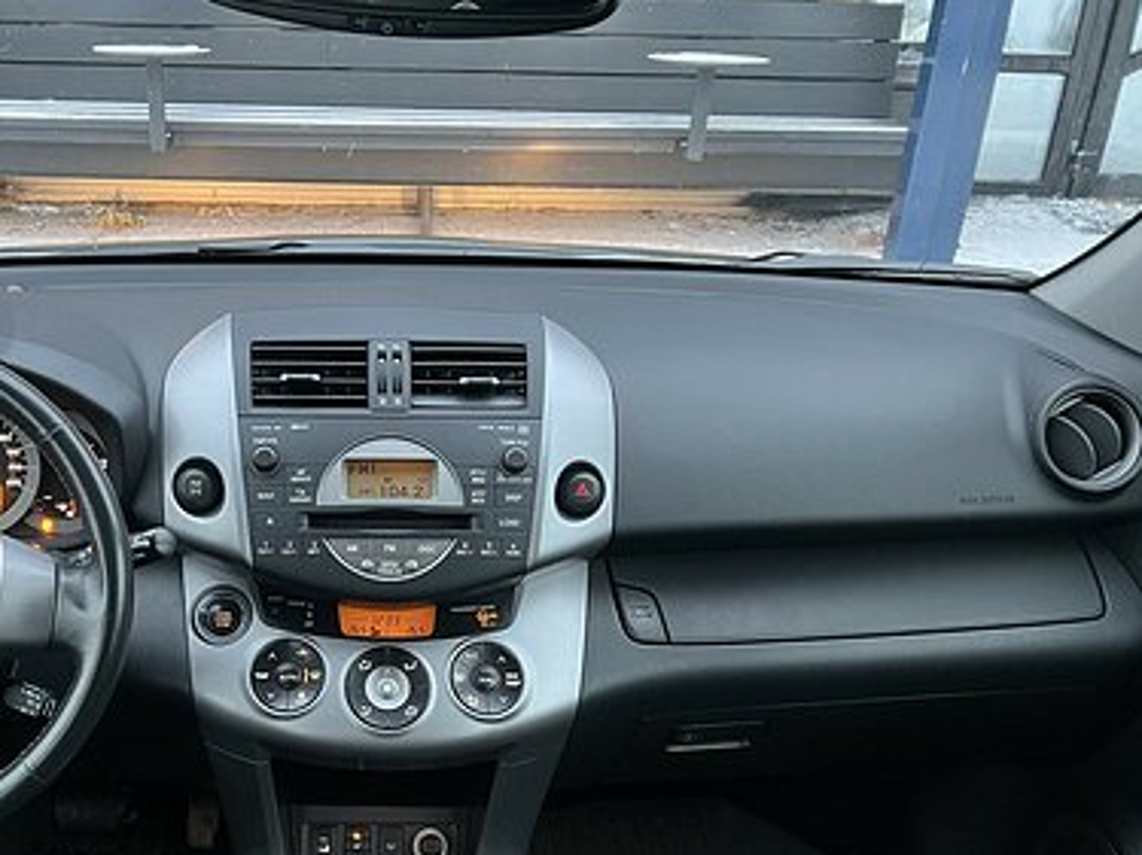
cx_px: 347
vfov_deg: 37.4
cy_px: 542
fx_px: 1253
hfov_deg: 47.9
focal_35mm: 38
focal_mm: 5.7
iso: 160
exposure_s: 1/60
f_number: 1.5
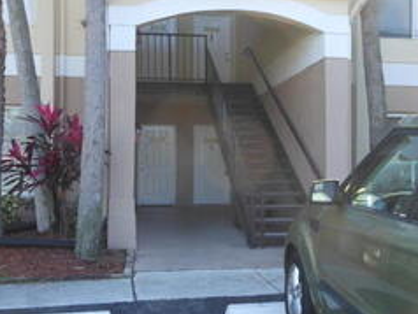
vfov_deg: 34.3
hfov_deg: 44.7
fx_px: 508
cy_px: 133
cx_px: 193
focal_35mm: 42
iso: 80
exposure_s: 1/160
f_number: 3.2
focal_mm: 4.5
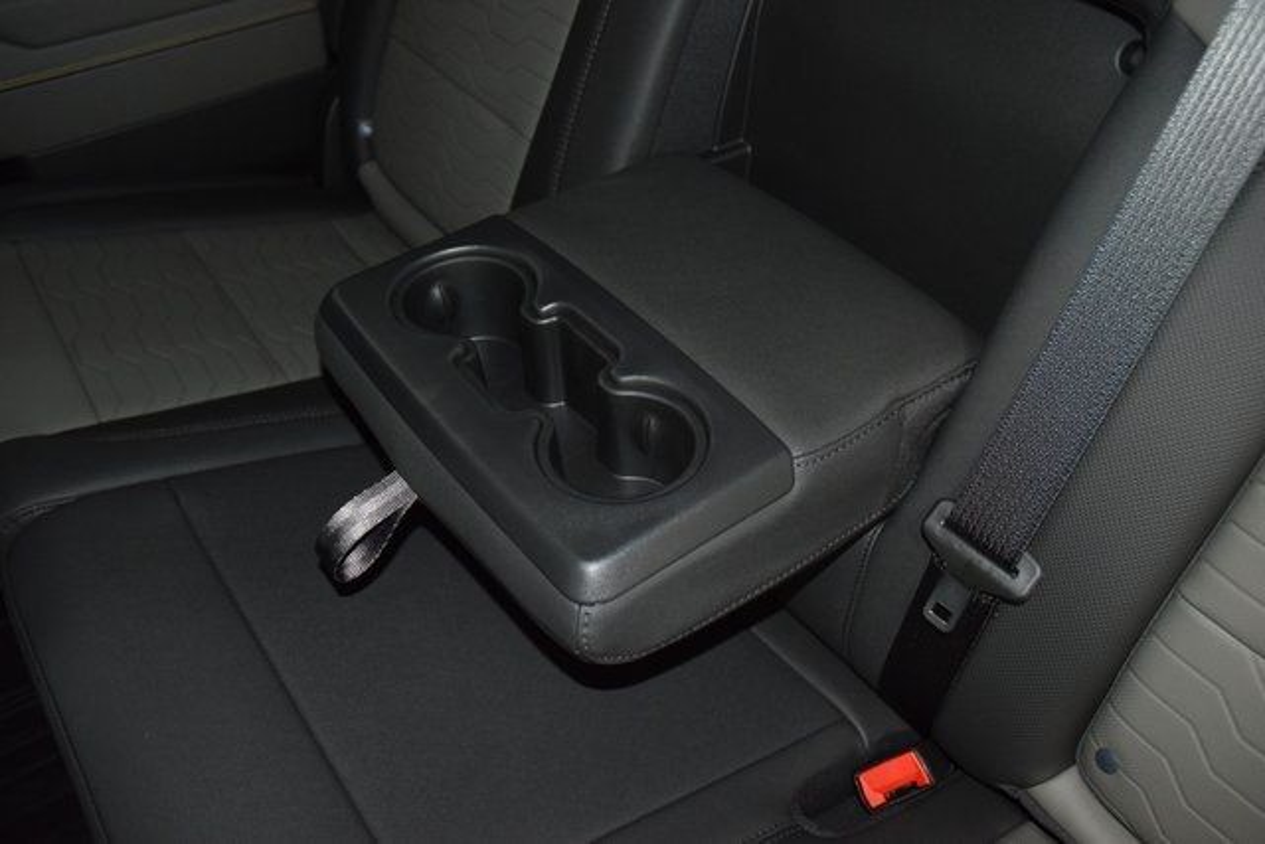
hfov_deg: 57.2
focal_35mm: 33
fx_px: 1160
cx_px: 632
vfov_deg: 40.0
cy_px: 422
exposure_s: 1/60
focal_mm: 22
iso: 2000
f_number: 3.5
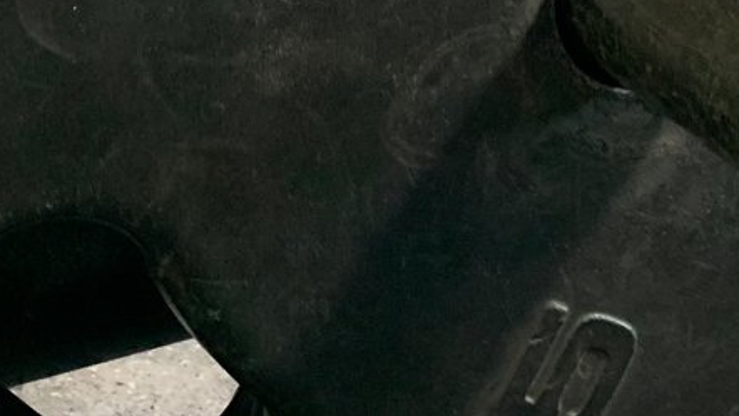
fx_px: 1901
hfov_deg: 22.0
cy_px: -141
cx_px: 345
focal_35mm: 97
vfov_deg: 12.1
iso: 640
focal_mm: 4.25
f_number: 1.8
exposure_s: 1/30
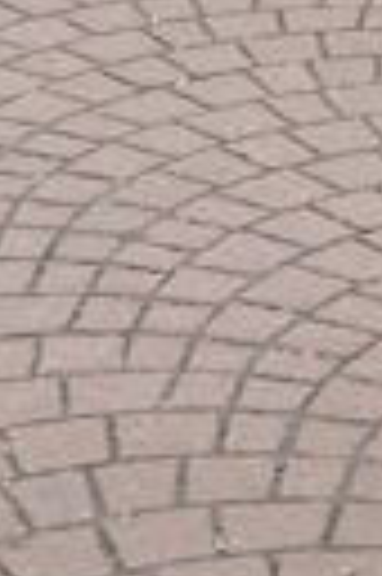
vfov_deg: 8.3
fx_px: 3447
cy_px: -1030
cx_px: 894
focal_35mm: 216
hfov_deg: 6.1
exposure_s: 1/279
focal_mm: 4.25
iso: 32
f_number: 1.8
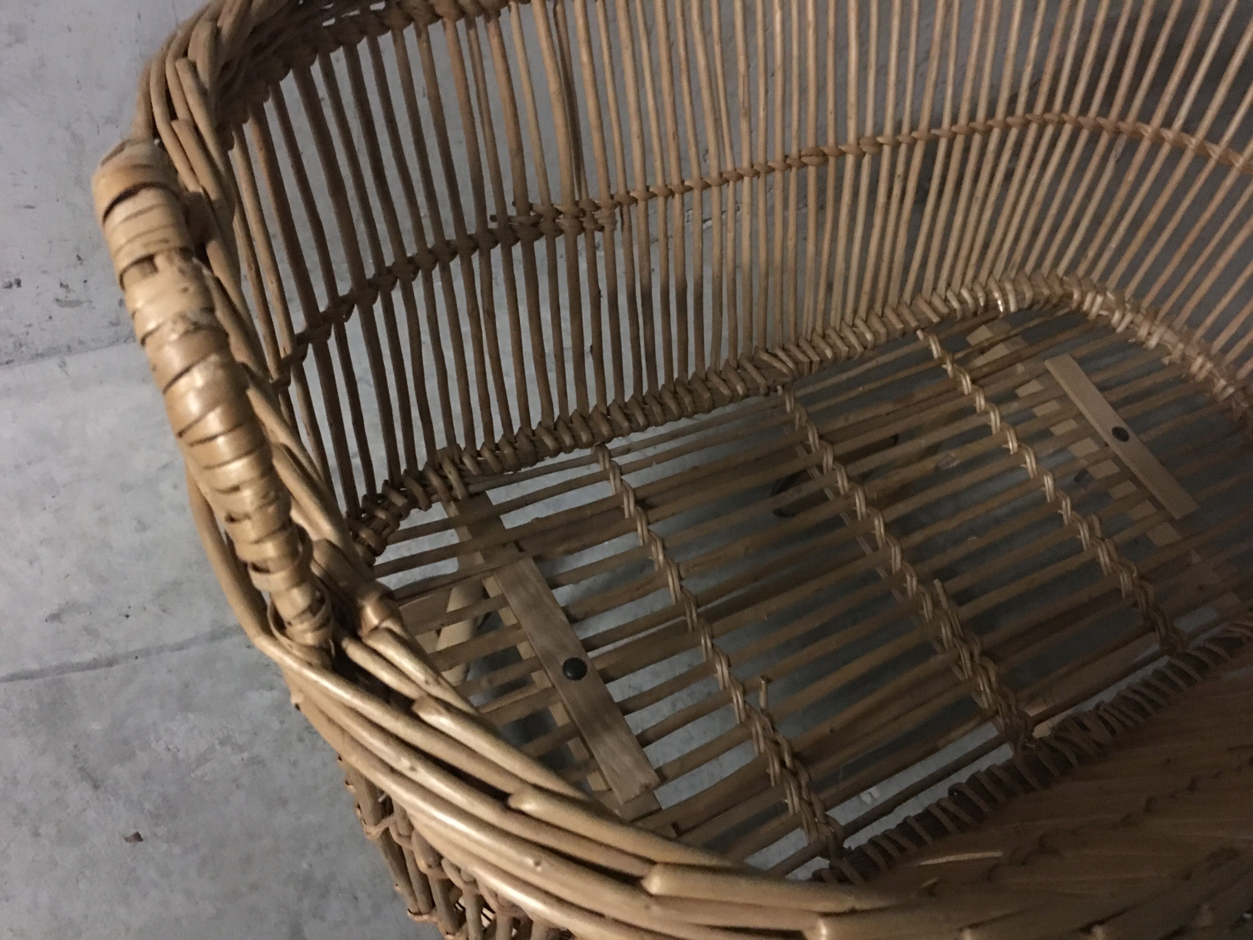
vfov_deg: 48.2
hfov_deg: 61.7
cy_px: 470
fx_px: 1050
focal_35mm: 29
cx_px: 626
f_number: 2.2
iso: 160
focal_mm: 4.15
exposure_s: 1/4
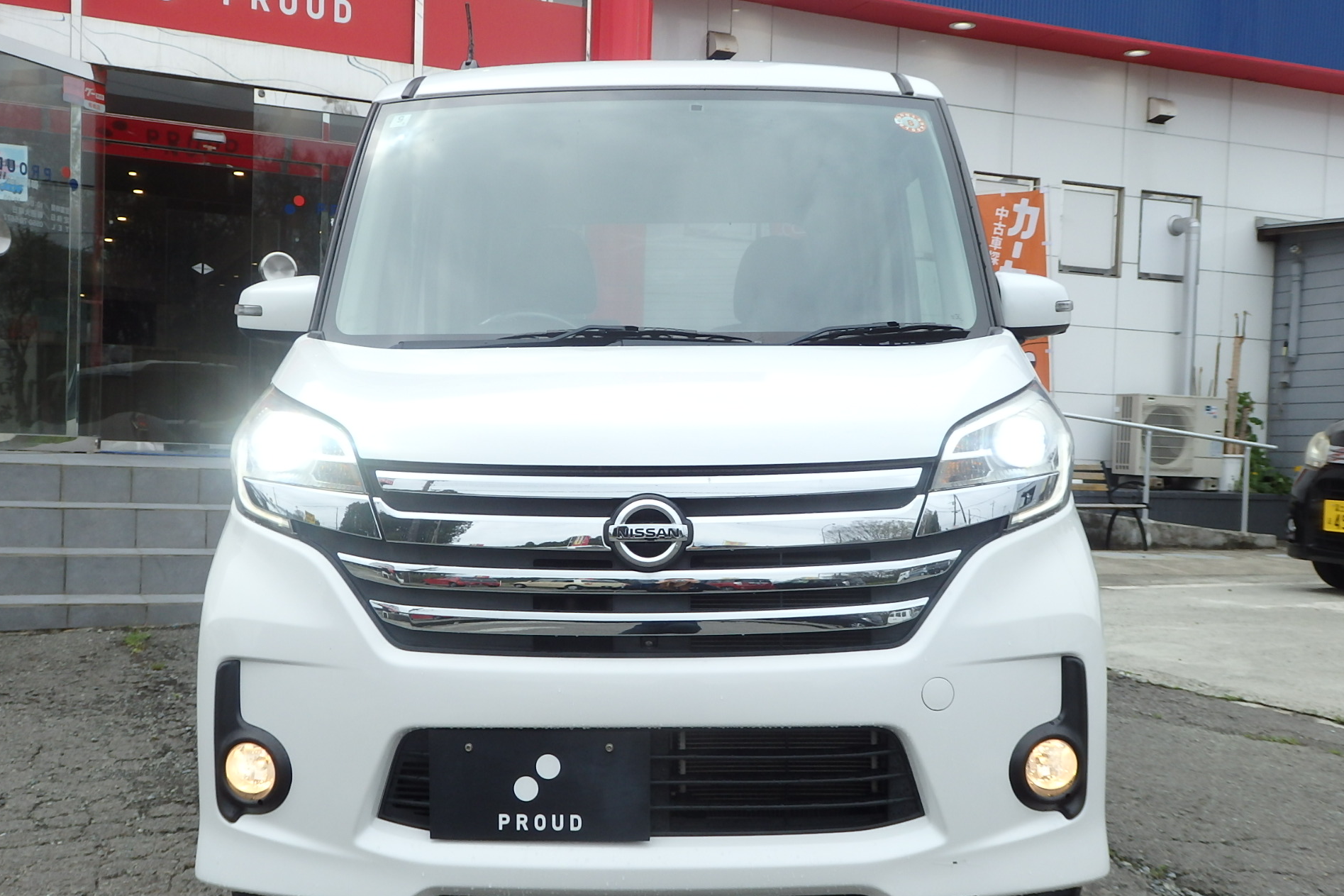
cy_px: 471
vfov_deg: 34.2
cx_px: 670
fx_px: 1456
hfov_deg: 49.6
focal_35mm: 39
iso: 125
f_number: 10.1
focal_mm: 6.6
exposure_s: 1/640
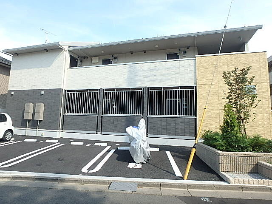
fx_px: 165
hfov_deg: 79.0
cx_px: 136
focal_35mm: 21
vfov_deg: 63.4
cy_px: 102
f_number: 3.5
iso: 125
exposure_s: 1/500
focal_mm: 3.7
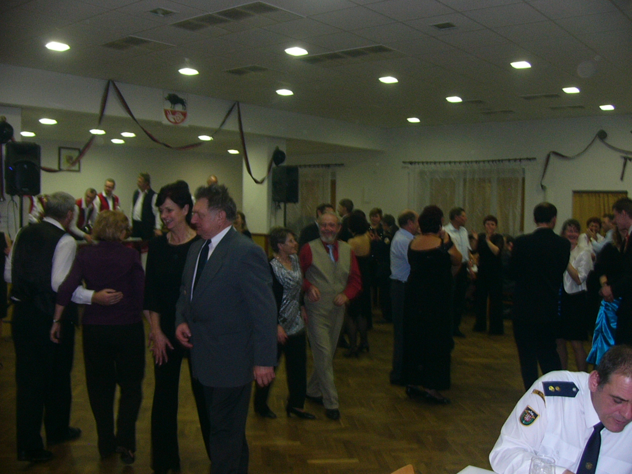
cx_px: 316
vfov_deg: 40.7
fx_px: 639
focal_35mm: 35
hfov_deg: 52.6
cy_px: 237
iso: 100
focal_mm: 4.6
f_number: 2.8
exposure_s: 1/30
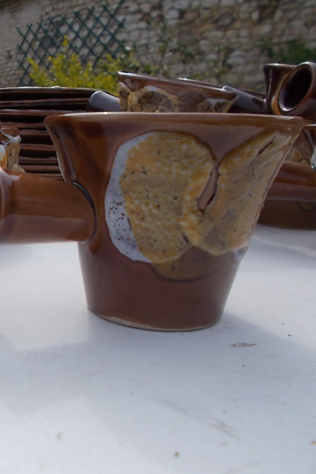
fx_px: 500
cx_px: 18
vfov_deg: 50.7
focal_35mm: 38
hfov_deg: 32.8
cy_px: 236
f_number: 8
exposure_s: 1/160
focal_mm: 4.6
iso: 80
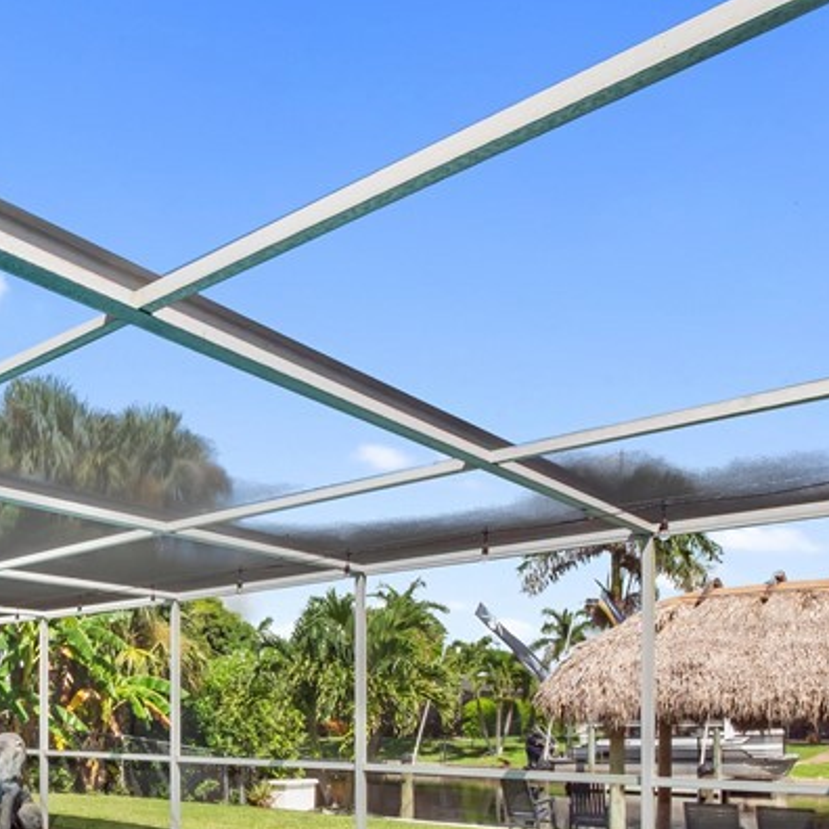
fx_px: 867
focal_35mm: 32
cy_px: 735
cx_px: 149
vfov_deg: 46.5
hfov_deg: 47.8
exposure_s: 1/160
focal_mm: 7
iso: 200
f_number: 7.1
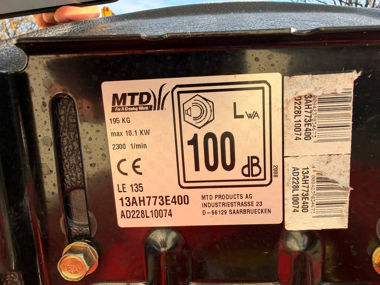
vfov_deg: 56.8
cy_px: 142
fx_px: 263
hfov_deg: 71.6
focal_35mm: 24
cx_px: 190
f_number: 2.2
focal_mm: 2.22
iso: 50
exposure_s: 1/384
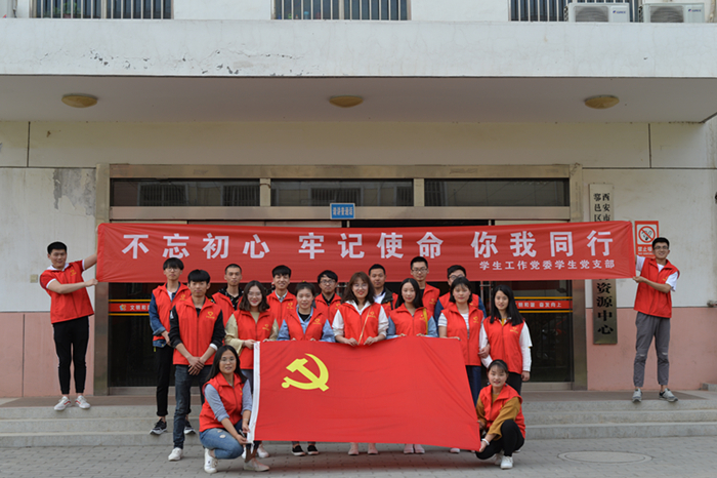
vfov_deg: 27.0
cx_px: 358
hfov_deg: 39.6
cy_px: 239
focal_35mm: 50
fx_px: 995
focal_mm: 50
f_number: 7.1
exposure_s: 1/200
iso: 200
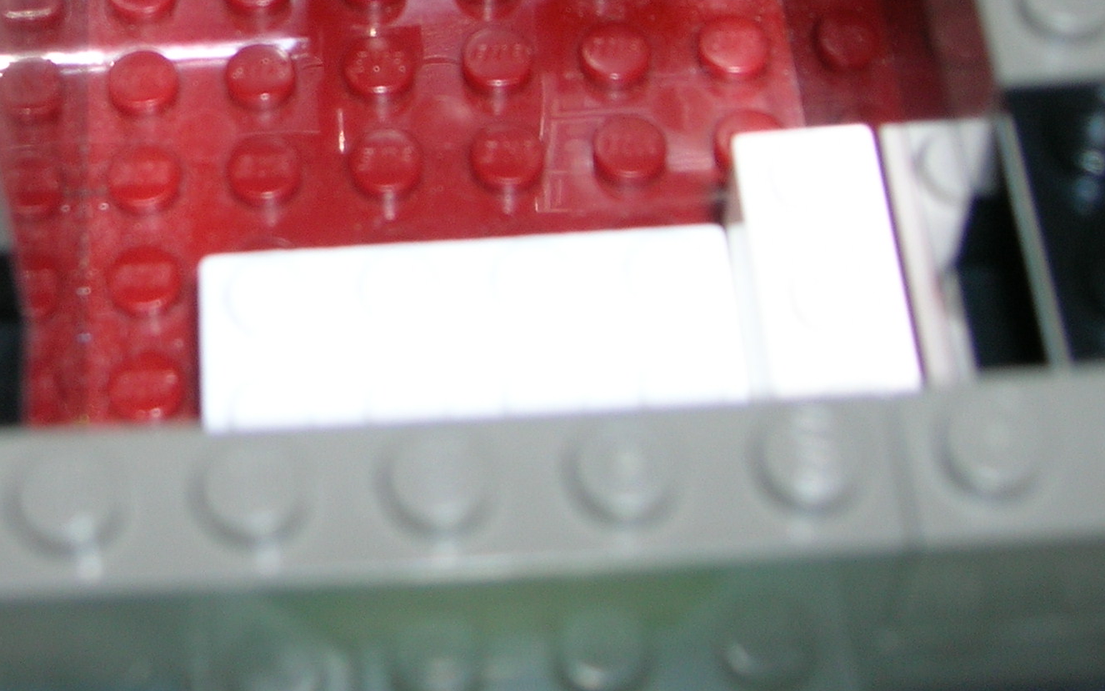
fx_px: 2620
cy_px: 22
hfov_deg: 23.4
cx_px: 199
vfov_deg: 14.8
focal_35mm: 87
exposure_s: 1/60.1
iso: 50
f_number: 3.1
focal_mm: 7
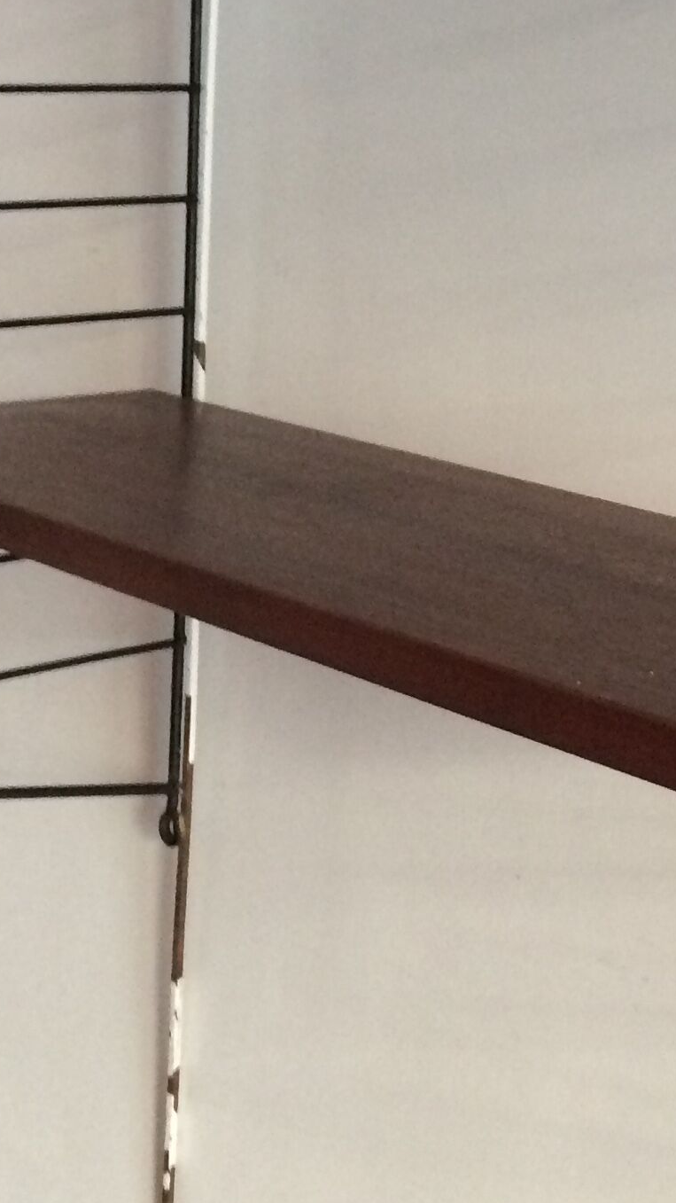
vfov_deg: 26.9
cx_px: 646
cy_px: 119
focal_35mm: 76
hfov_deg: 15.6
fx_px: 2423
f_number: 2.2
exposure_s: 1/33
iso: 250
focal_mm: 4.15
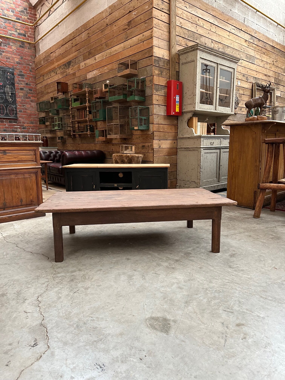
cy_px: 190
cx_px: 142
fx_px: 263
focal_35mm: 24
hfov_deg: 56.8
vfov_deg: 71.6
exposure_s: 1/60
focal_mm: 6.86
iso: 400
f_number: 1.78
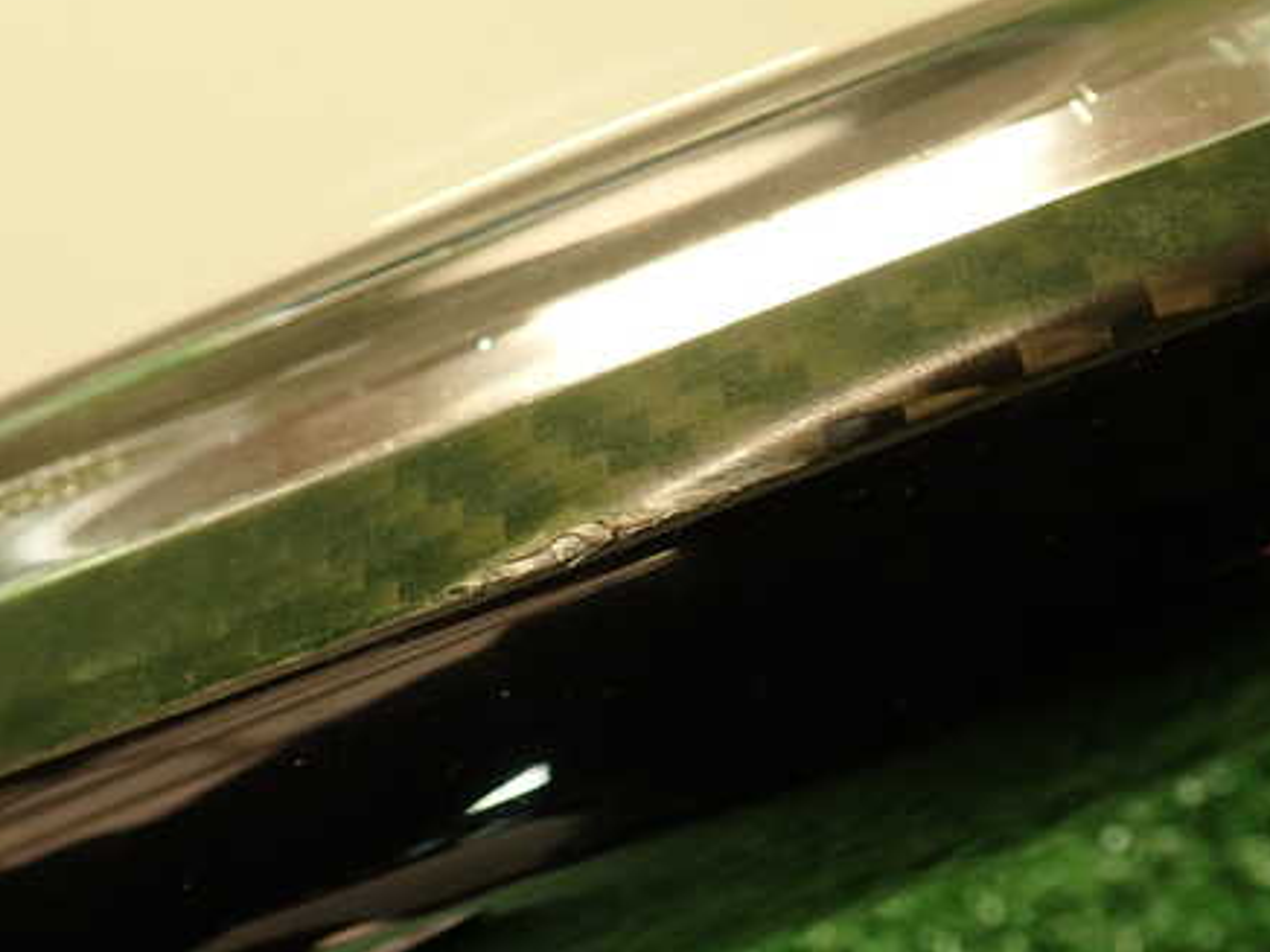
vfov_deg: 32.8
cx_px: 545
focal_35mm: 44
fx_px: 1614
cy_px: 562
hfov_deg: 42.8
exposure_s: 1/40
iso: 200
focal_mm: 5.79
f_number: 2.4
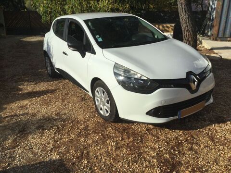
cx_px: 116
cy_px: 86
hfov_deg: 58.4
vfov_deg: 45.4
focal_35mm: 31
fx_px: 207
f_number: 2.4
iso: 25
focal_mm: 3.3
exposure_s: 1/2717
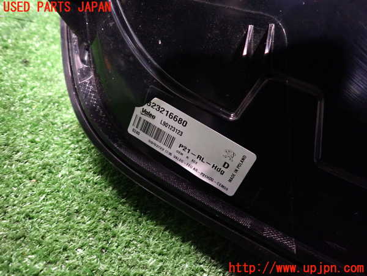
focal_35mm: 25
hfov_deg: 69.4
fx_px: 265
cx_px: 184
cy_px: 138
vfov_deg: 54.9
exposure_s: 1/20
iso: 800
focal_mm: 4.5
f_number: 2
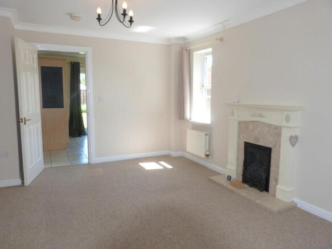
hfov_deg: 69.4
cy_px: 124
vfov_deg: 54.9
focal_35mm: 25
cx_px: 166
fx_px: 240
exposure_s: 1/80
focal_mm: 4.5
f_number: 2.8
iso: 100
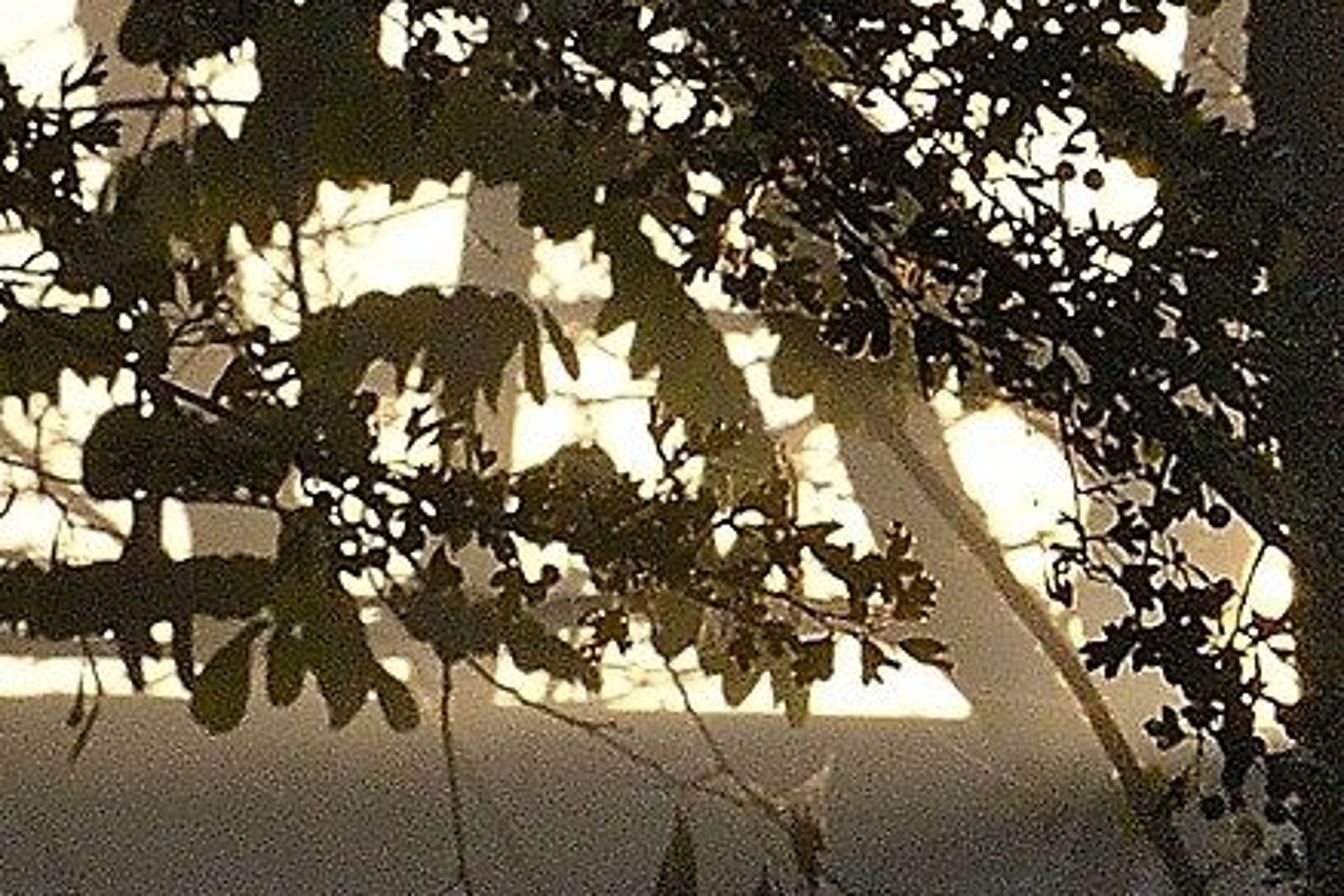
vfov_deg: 1.8
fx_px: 28222
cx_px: 2372
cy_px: 1341
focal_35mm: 756
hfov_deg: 2.7
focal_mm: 92
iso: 250
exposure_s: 1/200
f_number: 13
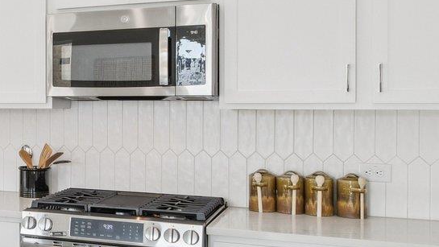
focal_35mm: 59
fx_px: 687
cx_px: -89
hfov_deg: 30.1
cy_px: 77
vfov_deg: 20.3
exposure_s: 1/160
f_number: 8
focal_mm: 10
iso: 400
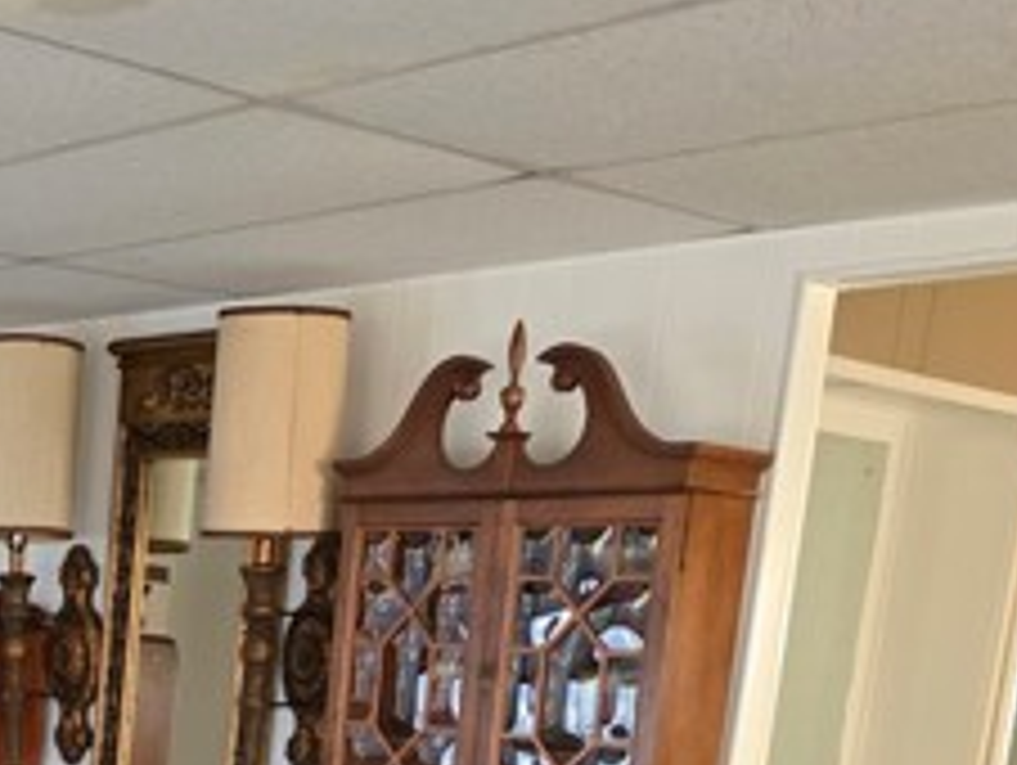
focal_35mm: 65
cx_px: -4
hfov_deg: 28.0
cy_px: 1035
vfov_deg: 20.4
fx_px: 1912
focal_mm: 6.3
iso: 800
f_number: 1.7
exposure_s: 1/120
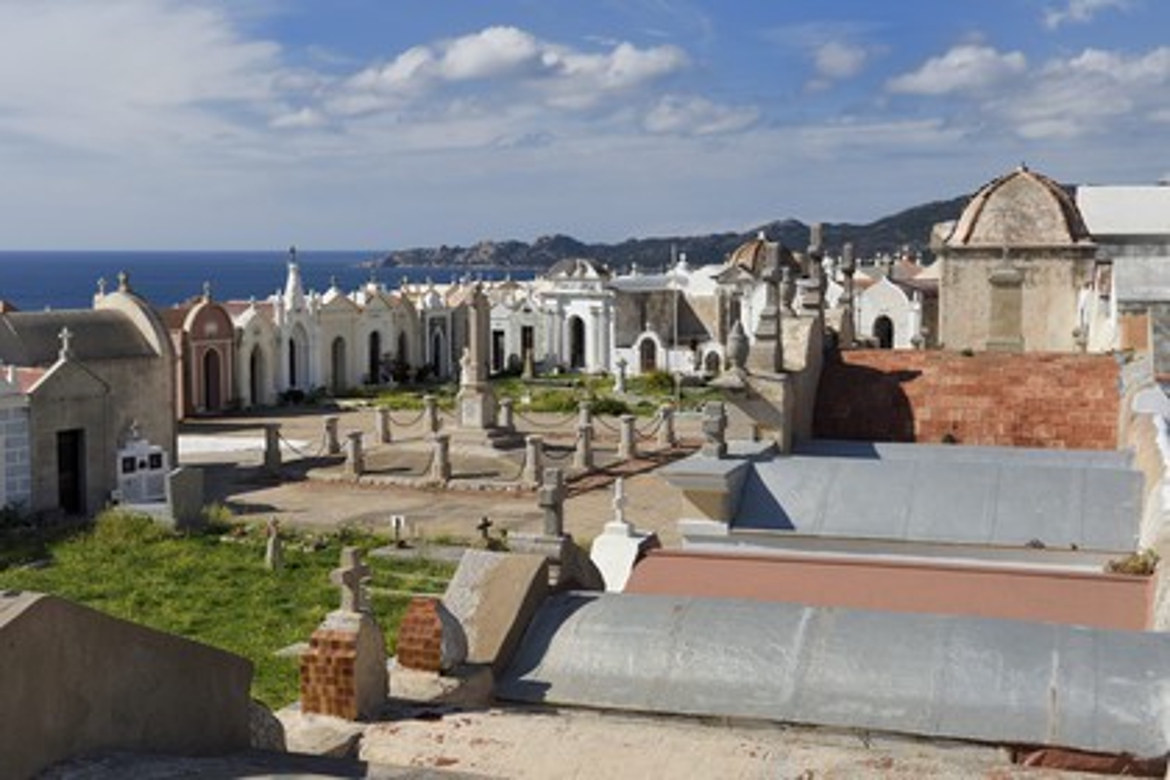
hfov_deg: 38.2
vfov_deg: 26.0
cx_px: 585
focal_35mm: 52
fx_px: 1690
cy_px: 390
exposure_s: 1/320
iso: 200
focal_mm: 52
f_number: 13
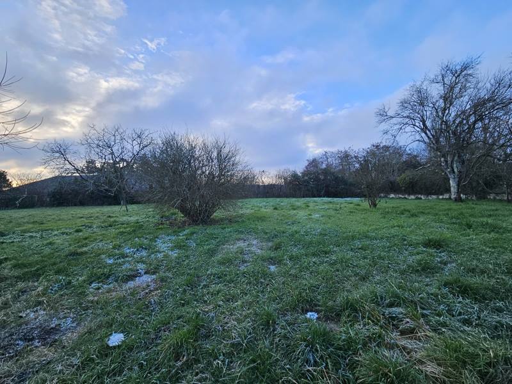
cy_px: 192
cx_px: 256
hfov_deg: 106.2
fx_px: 192
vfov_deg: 89.9
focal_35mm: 13
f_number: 2.2
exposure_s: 1/334
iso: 50
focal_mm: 2.2
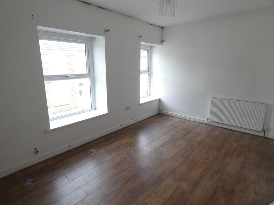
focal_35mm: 20
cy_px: 102
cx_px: 137
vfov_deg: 66.0
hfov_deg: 81.7
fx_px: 158
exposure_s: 1/100
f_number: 2.8
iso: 80
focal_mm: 3.6
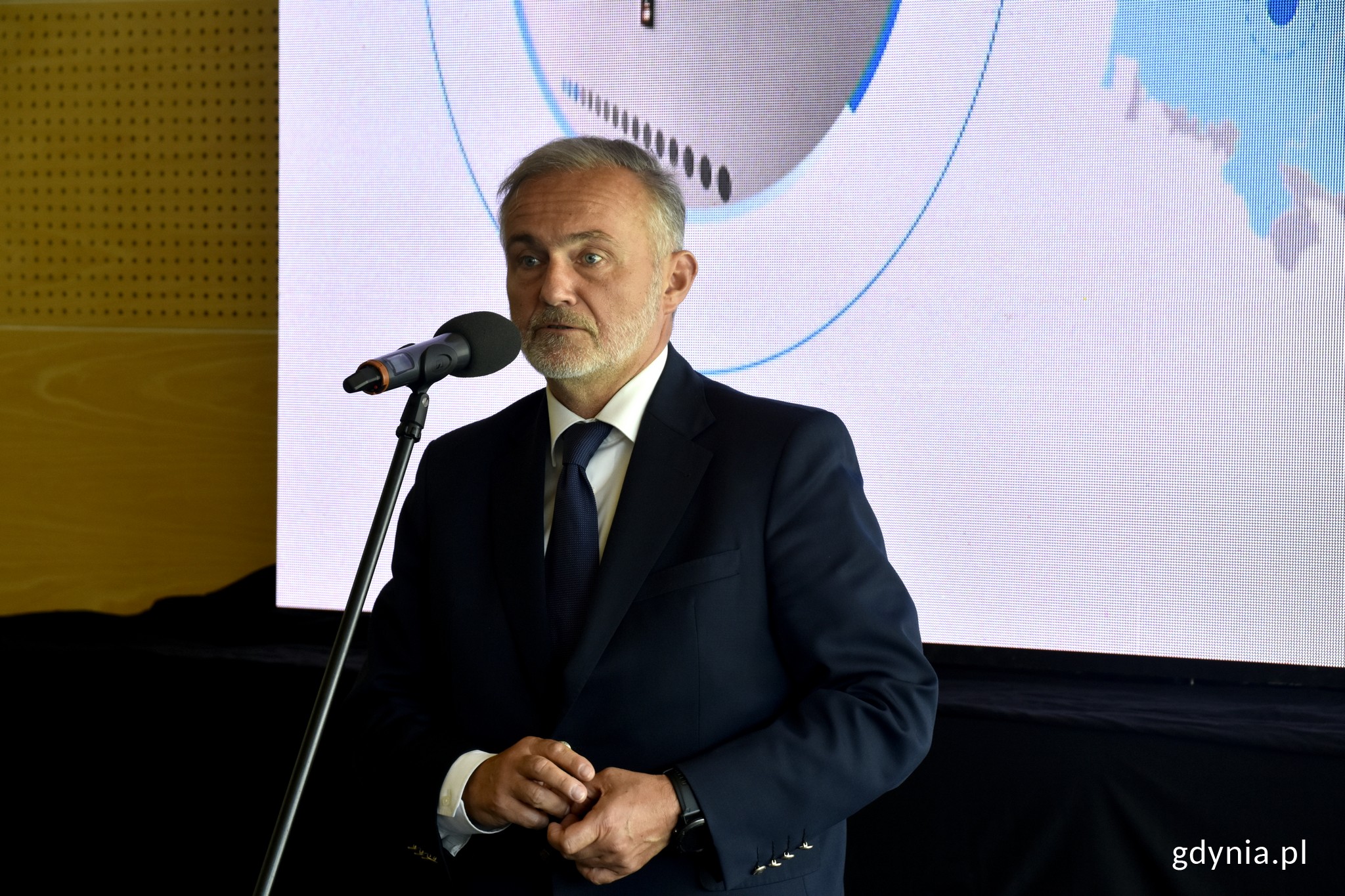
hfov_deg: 19.5
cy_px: 448
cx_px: 672
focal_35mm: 105
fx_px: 3922
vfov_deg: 13.0
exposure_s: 1/60
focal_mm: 70
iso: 500
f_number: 6.3
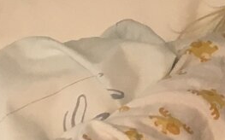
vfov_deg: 5.6
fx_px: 1434
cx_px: 535
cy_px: -21
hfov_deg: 8.3
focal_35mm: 234
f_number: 2.2
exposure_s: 1/33
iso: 40
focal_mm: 4.15
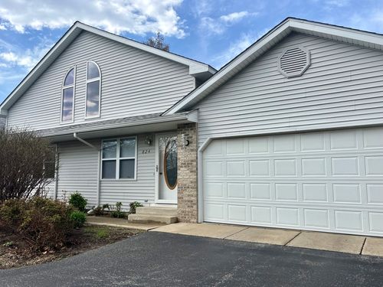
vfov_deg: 53.1
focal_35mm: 26
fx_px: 288
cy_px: 144
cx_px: 192
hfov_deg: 67.3
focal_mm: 5.96
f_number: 1.6
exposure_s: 1/3205
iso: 50
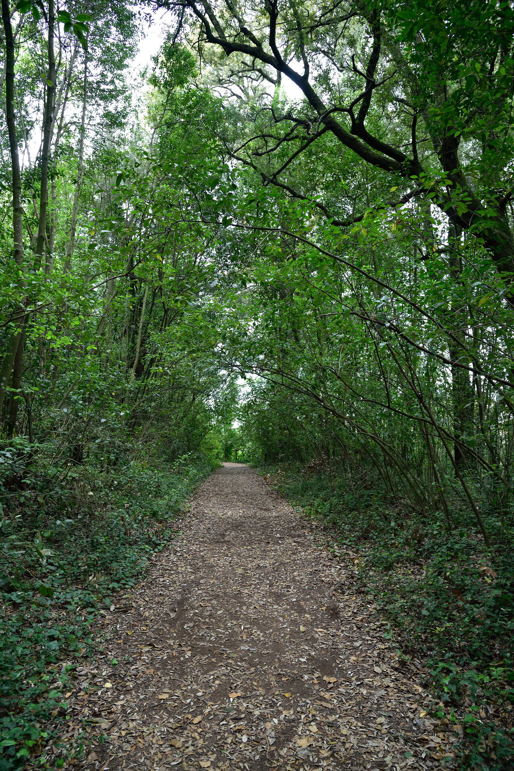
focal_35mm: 24
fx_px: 514
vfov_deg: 73.7
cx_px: 257
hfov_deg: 53.2
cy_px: 386
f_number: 7.1
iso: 1250
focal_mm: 24
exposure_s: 1/60
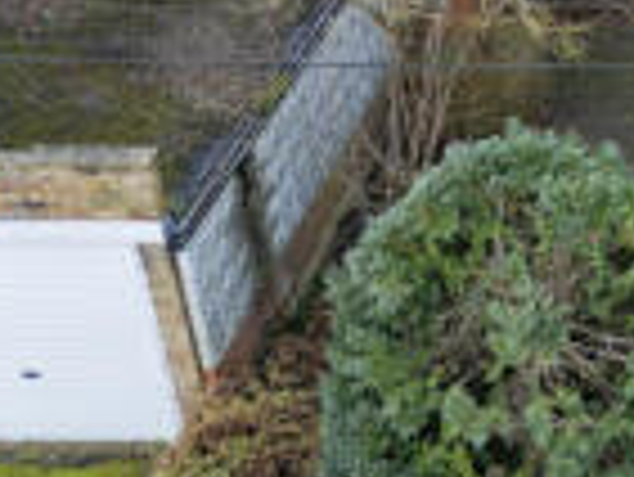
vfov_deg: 14.1
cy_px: -214
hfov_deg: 17.2
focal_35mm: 99
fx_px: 1815
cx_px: 1036
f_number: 1.7
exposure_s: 1/120
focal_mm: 6.72
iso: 100
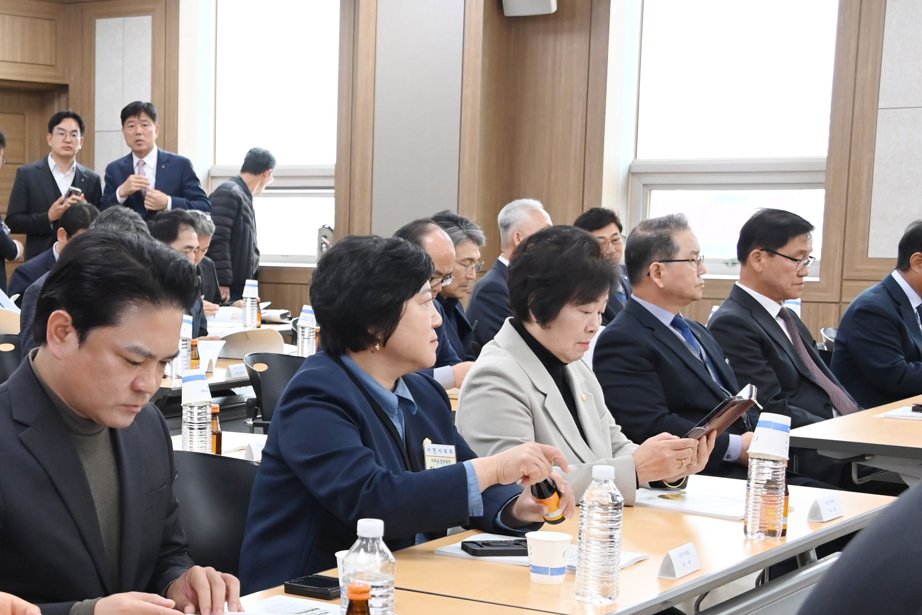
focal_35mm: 74
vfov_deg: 18.4
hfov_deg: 26.5
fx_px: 1895
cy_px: 418
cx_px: 98
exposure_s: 1/250
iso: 3200
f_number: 6.3
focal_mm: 40
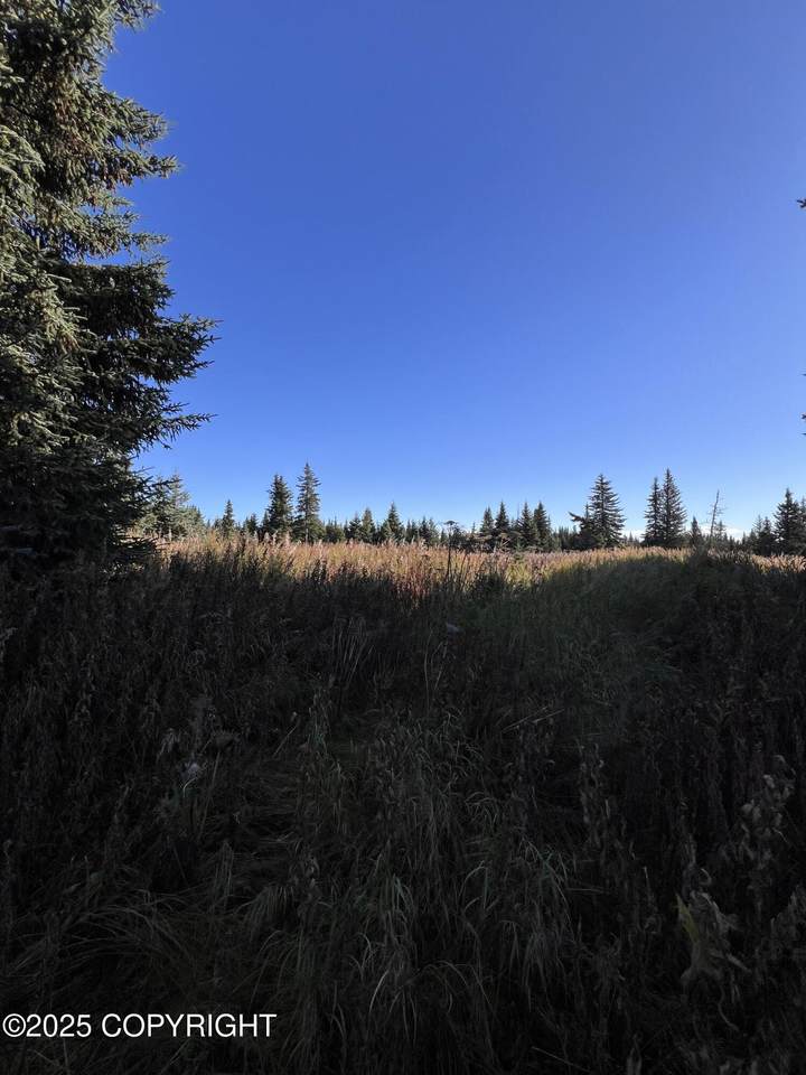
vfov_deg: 106.2
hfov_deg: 89.9
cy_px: 538
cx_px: 403
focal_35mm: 13
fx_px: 404
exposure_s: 1/1143
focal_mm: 1.57
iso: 32
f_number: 1.8
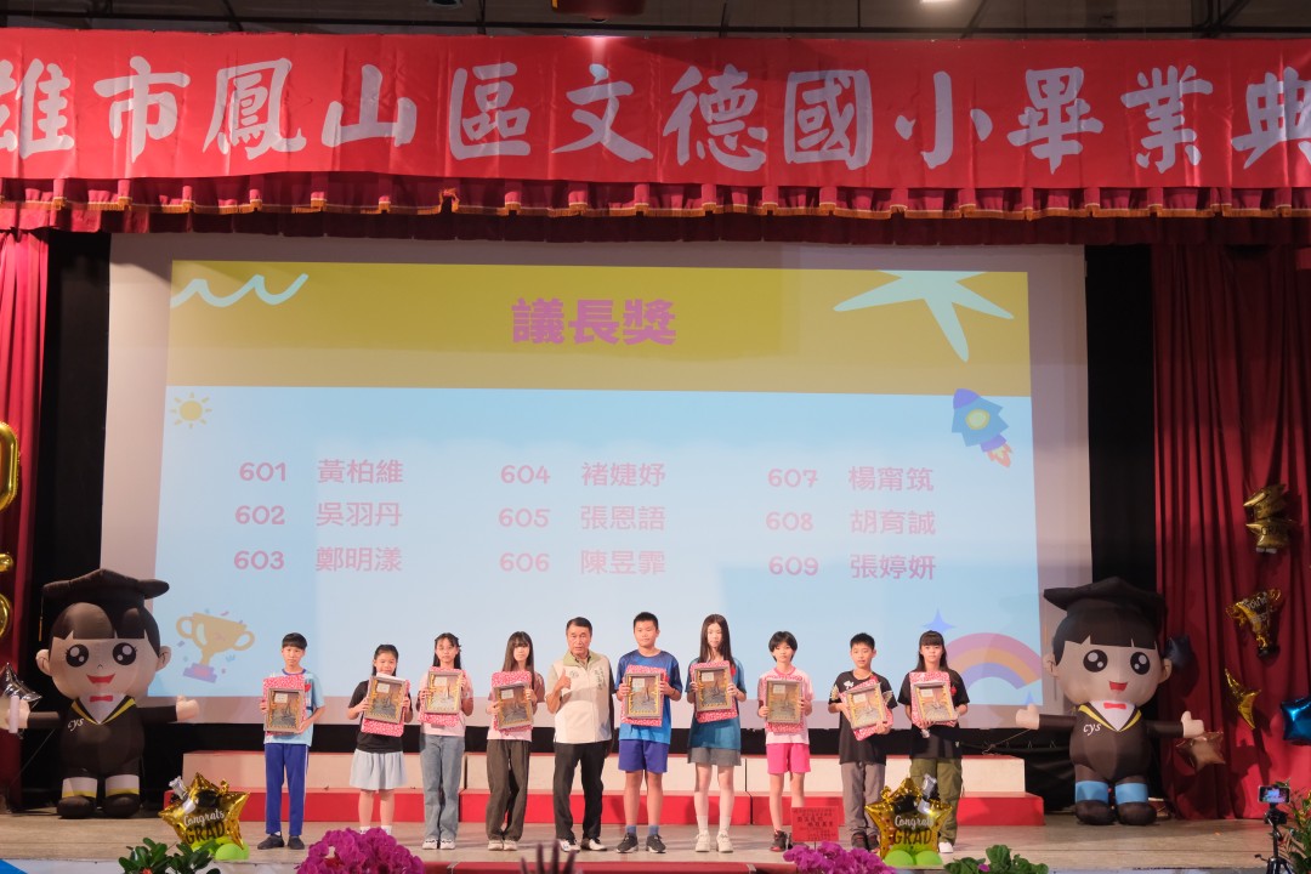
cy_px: 437
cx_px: 656
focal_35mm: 44
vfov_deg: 30.5
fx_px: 1602
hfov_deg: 44.5
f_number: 2.8
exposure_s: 1/60
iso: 2000
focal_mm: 29.2
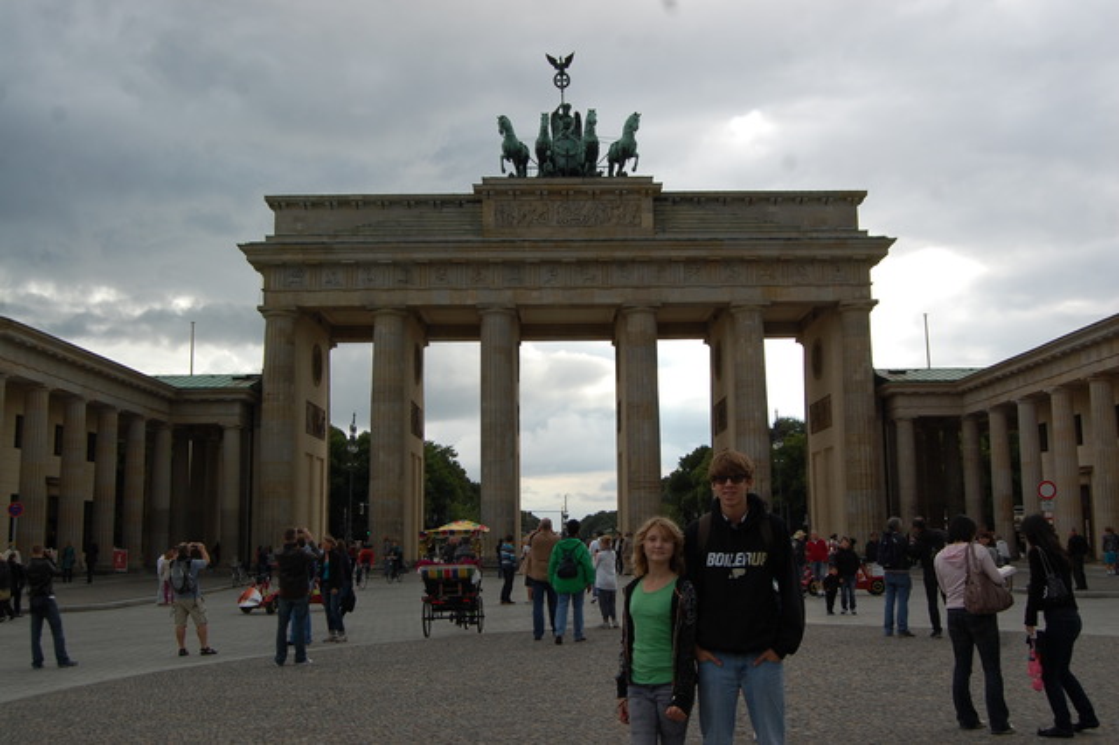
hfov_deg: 55.1
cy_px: 372
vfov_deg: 38.3
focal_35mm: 34
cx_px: 560
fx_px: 1072
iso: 200
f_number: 7.1
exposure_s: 1/200
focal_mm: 23
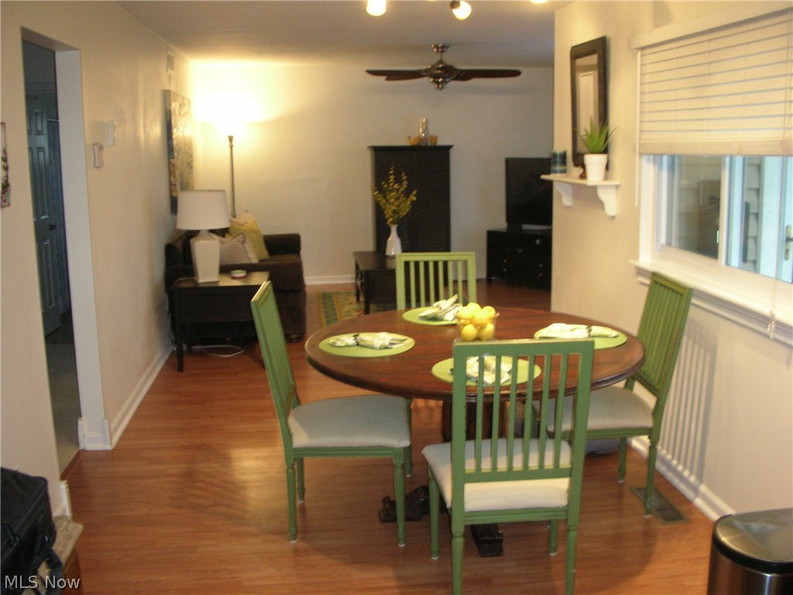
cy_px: 298
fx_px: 802
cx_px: 396
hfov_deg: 52.6
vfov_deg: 40.7
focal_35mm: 35
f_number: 3
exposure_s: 1/18.5
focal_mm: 5.8
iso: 200
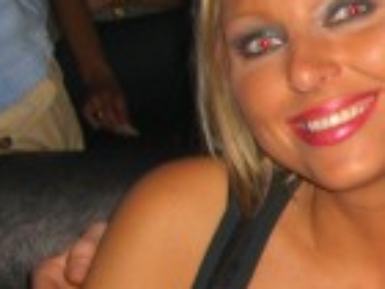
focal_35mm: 163
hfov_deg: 11.8
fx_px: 1813
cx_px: 509
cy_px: 237
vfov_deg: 9.1
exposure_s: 1/60
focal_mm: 7.9
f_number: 2.8
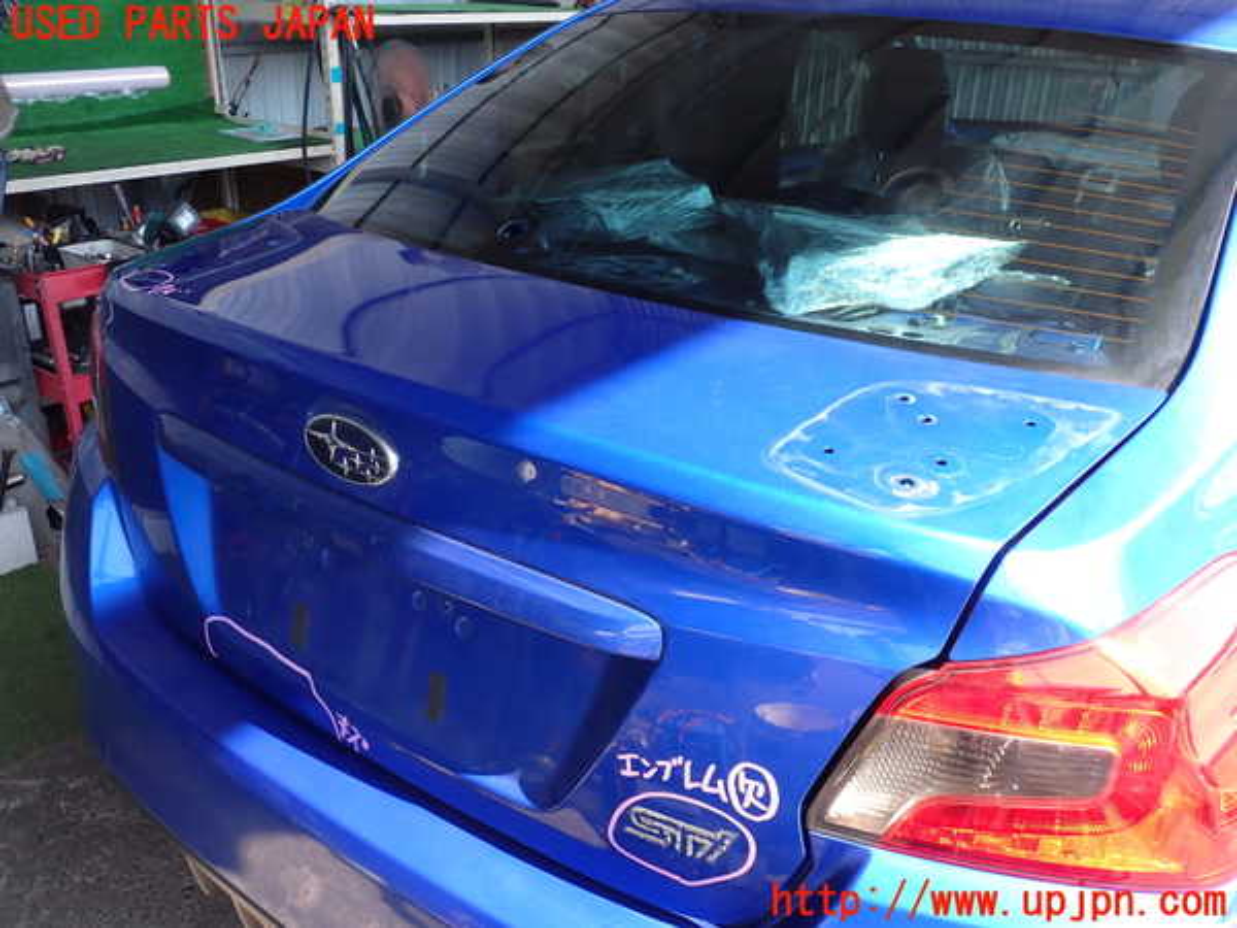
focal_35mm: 30
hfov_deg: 60.0
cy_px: 464
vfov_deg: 46.8
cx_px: 618
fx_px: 1072
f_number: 3.2
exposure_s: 1/100
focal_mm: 5.4
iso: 100
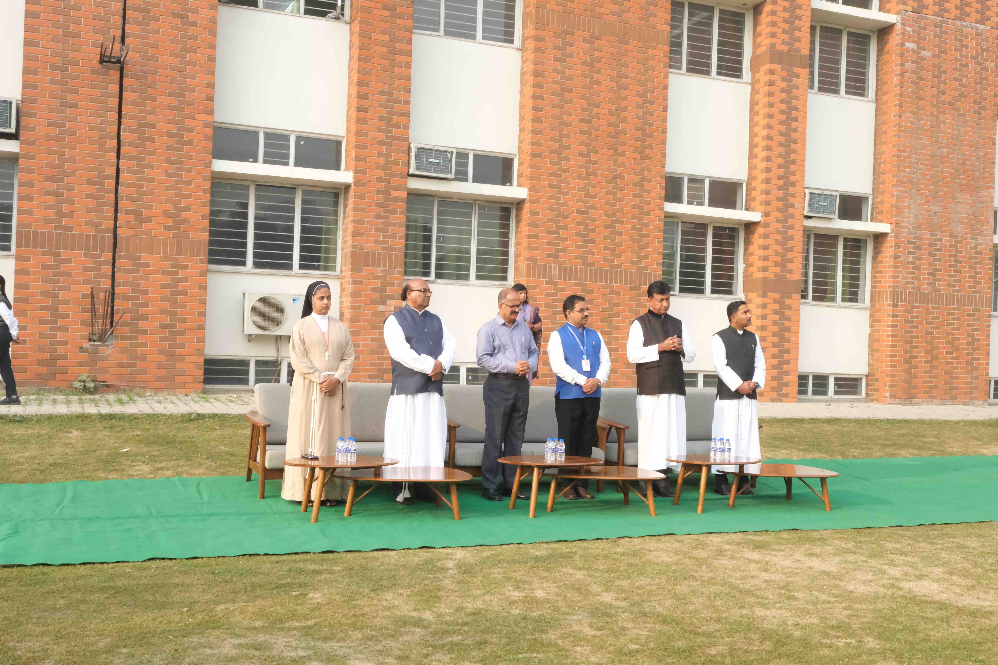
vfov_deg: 37.9
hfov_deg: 54.4
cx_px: 499
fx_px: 970
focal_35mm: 35
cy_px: 332
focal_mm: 23.5
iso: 3200
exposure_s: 1/250
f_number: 16
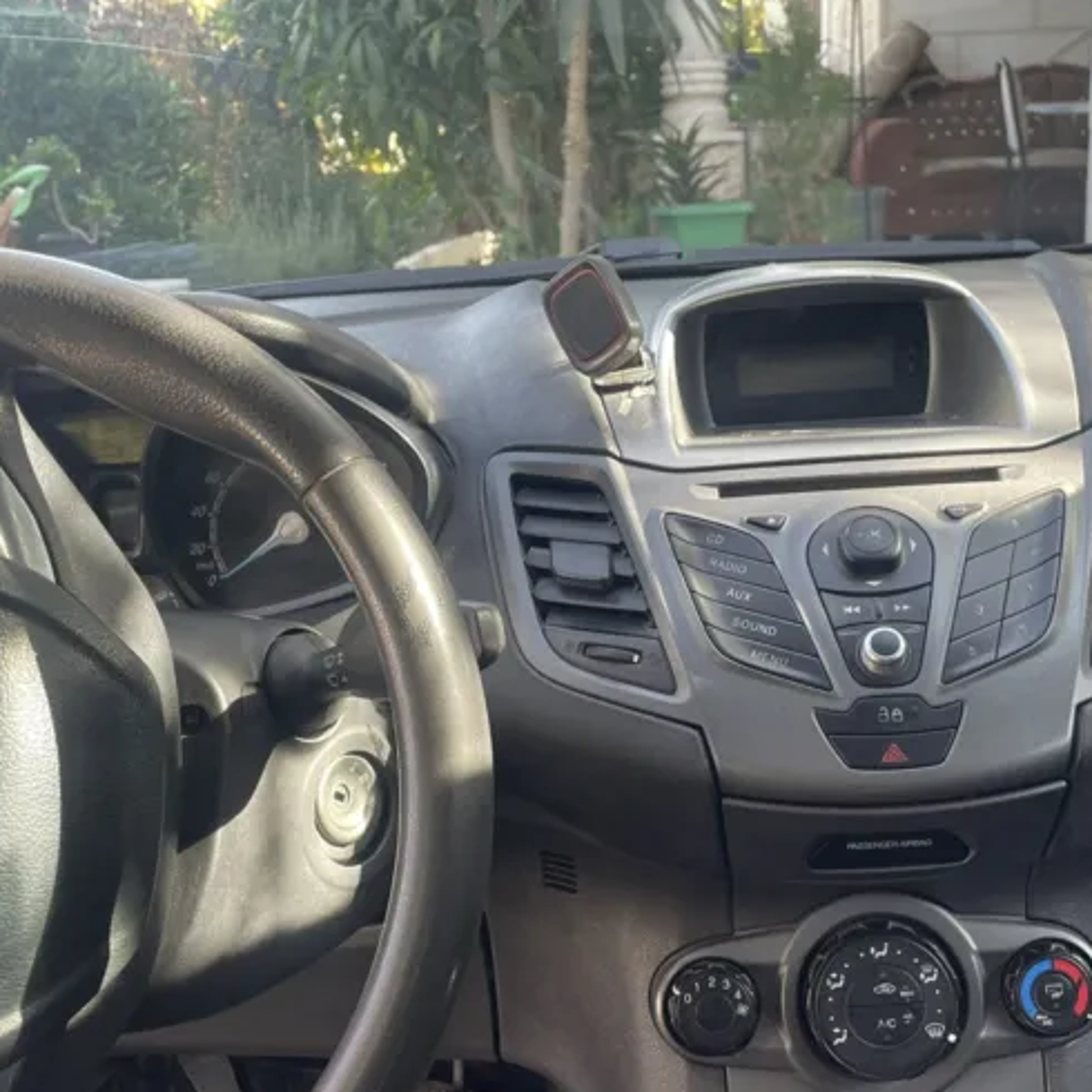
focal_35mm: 45
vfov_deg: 37.5
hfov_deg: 37.3
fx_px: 1606
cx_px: 686
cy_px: 617
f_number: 1.6
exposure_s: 1/121
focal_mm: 4.2
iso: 100
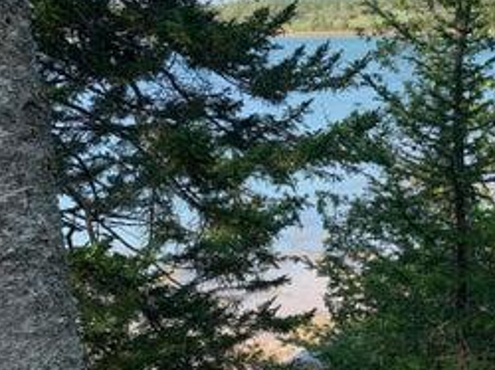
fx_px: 714
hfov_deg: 37.5
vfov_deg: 28.6
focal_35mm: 50
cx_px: 354
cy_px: 85
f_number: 1.8
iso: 25
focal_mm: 4.25
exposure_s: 1/1021
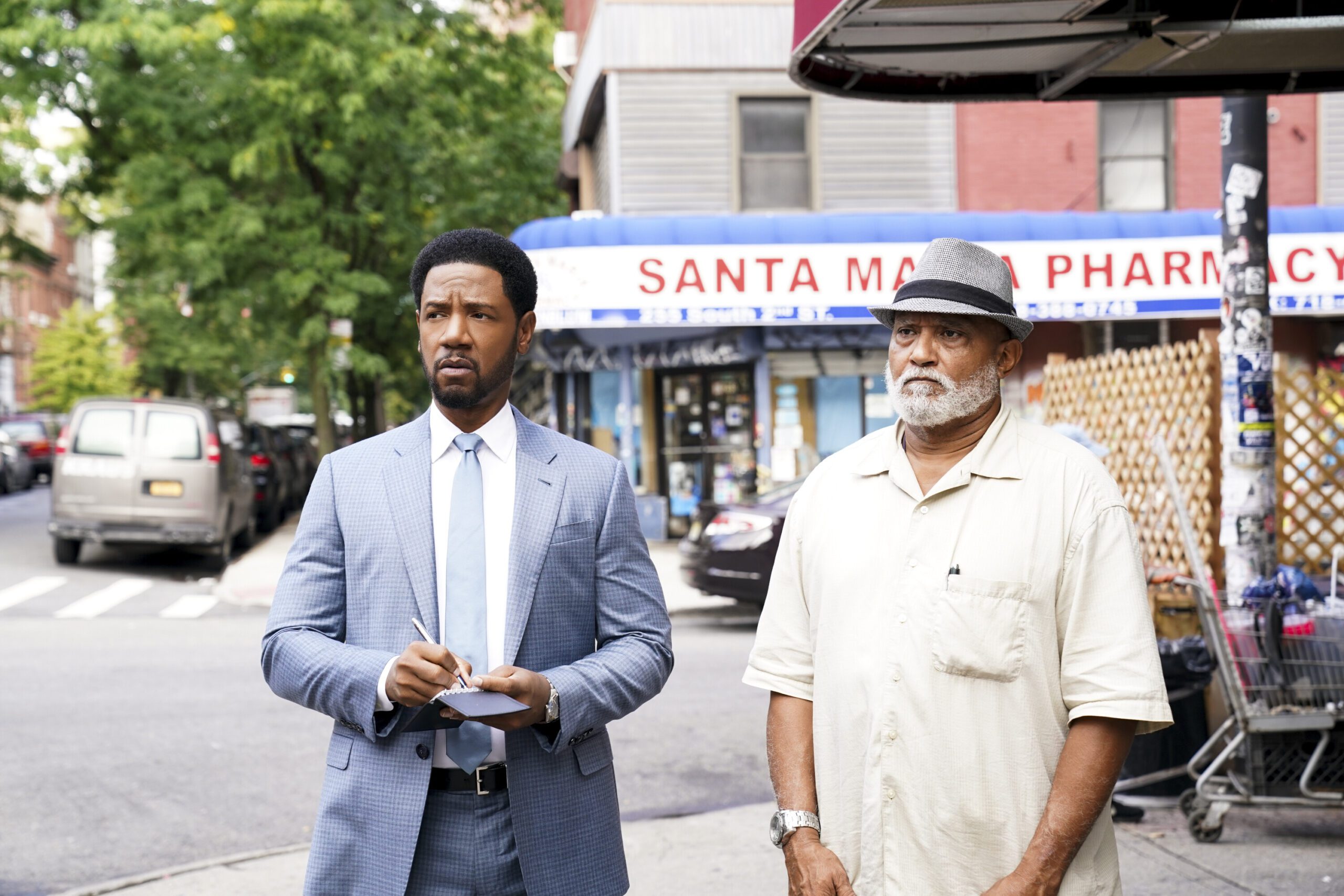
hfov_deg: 36.9
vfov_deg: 25.1
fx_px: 2016
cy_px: 448
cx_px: 672
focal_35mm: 54
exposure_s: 1/250
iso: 400
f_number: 4
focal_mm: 54
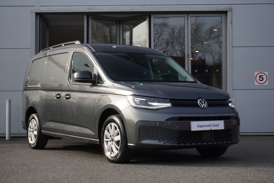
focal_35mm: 64
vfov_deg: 21.2
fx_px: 487
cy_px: 92
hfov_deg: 31.4
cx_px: 136
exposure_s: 1/160
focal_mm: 42
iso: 125
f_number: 5.6
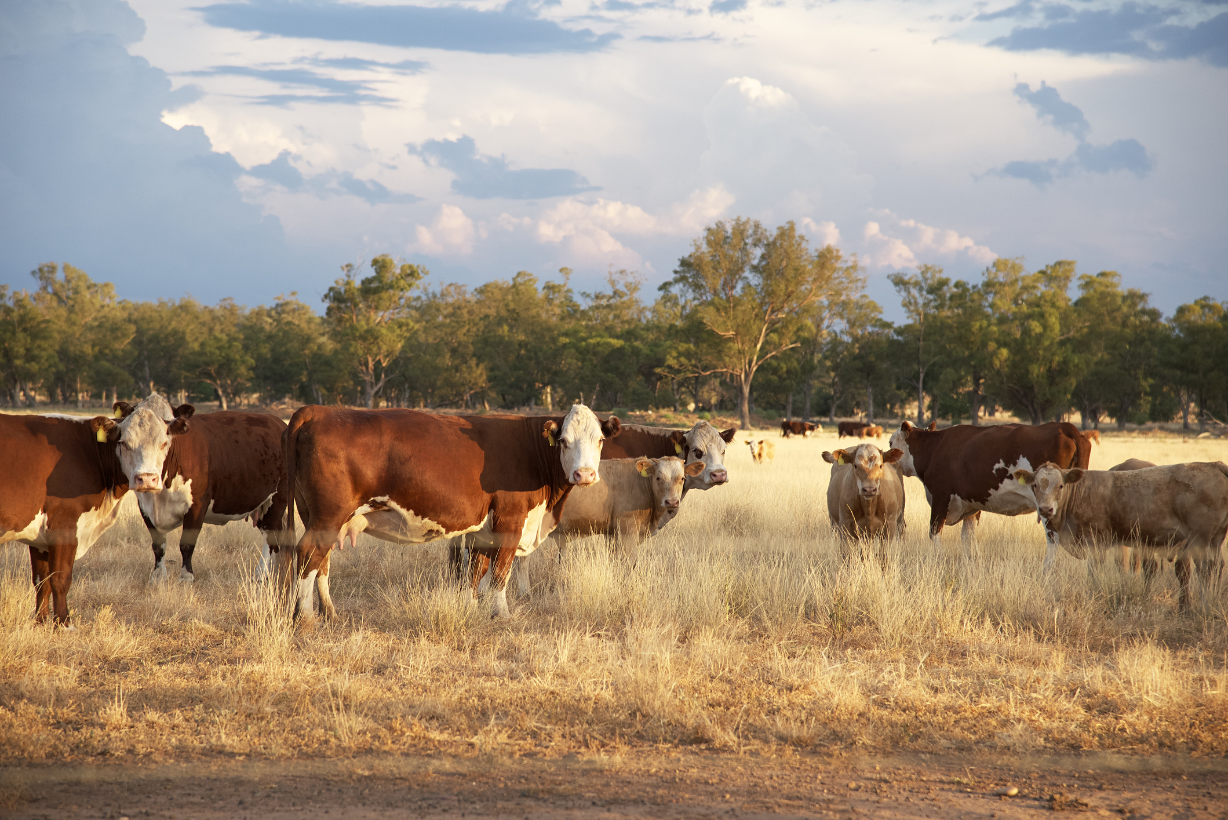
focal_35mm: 120
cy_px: 410
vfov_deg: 11.4
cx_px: 614
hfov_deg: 17.1
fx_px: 4095
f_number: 5.6
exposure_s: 1/400
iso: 640
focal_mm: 120
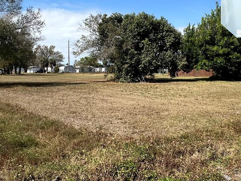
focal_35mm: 34
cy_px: 71
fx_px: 237
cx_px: 136
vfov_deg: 41.6
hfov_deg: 53.8
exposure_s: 1/1855
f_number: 2.2
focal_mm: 2.22
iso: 50
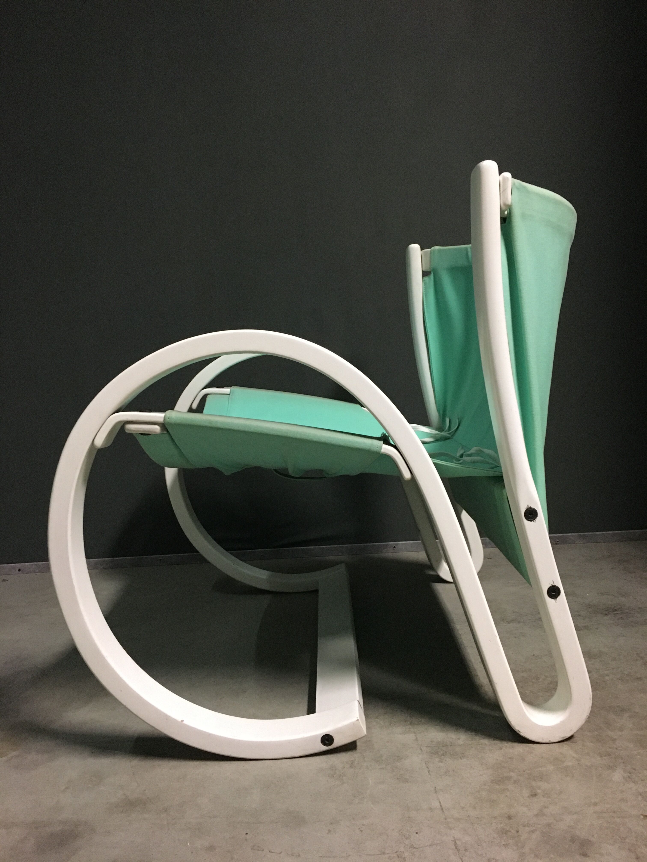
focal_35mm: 29
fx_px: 723
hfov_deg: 48.2
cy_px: 431
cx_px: 324
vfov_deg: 61.7
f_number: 2.2
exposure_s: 1/17
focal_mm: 4.15
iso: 250
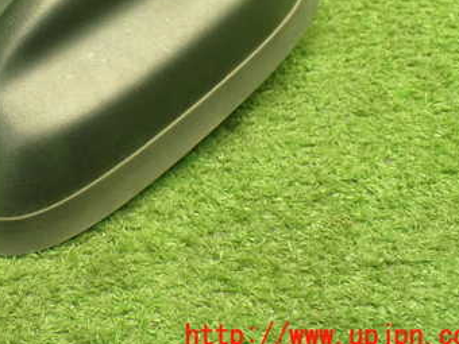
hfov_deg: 34.9
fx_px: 703
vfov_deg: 26.8
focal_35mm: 53
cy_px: 50
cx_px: 85
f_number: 2.3
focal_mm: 5.4
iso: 800
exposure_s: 1/80
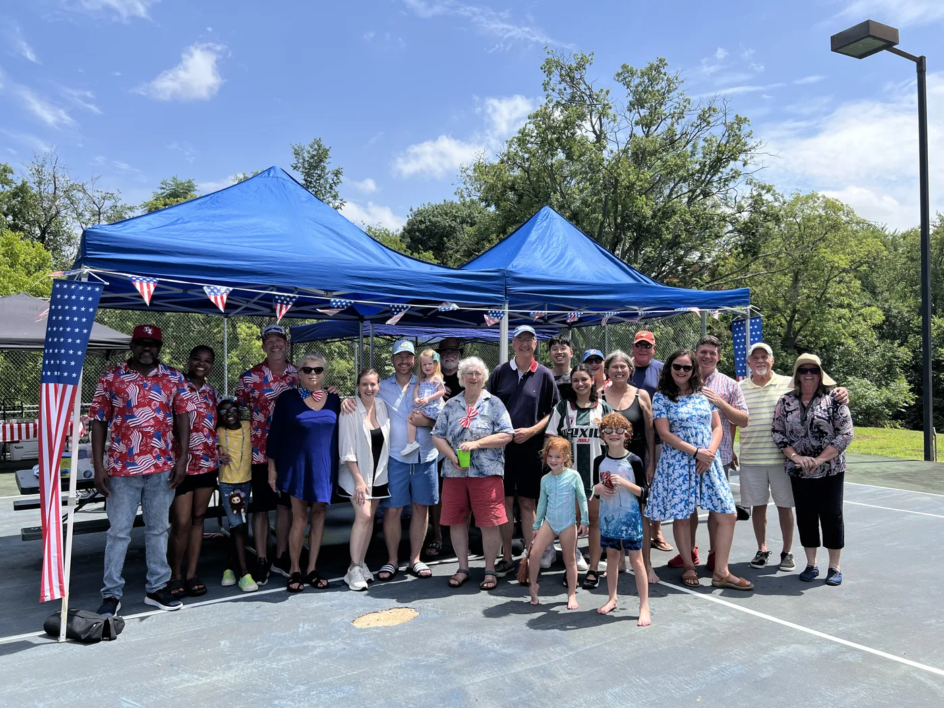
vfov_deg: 53.1
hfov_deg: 67.3
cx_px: 472
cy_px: 354
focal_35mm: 26
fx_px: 709
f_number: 1.5
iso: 50
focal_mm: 5.7
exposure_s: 1/3704
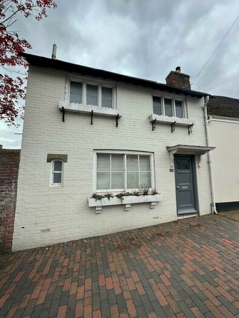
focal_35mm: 14
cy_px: 159
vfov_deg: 102.1
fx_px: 129
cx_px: 120
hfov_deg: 85.7
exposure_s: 1/481
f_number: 2.2
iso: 40
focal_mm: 2.22
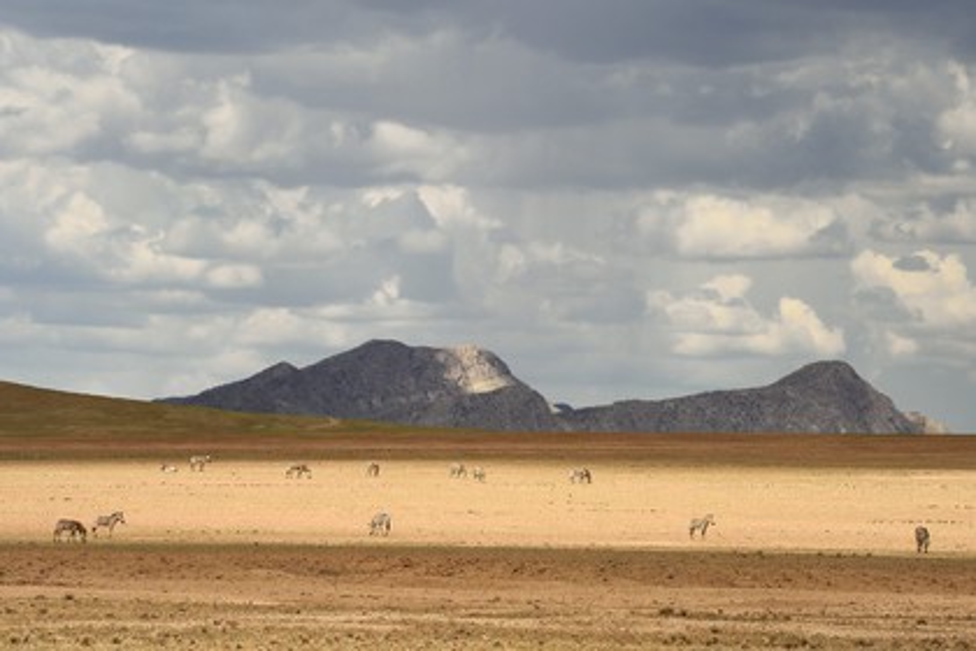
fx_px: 5422
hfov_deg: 10.3
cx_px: 488
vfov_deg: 6.9
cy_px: 326
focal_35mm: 200
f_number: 6.3
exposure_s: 1/1600
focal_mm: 200
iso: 200
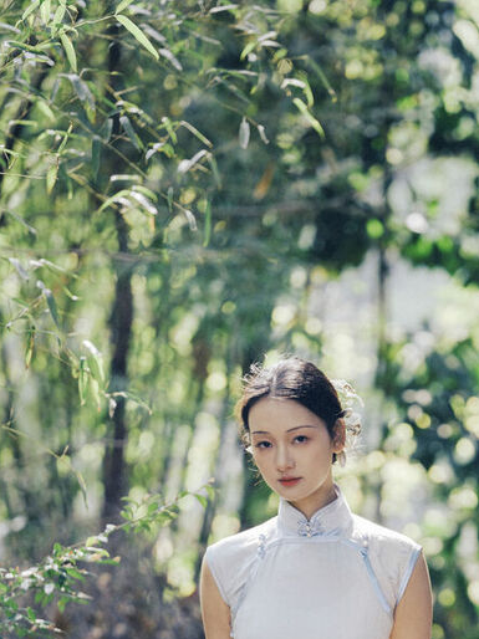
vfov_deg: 8.3
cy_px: 721
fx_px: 4376
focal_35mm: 237
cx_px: 363
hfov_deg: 6.3
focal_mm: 110
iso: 100
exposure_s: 1/320
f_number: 2
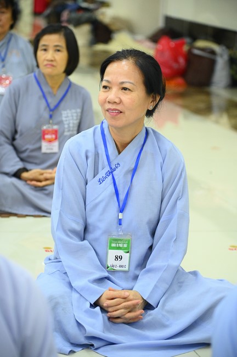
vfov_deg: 17.1
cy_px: 178
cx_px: 118
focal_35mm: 120
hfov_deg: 11.4
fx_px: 1187
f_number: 4
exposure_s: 1/160
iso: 6400
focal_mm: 120
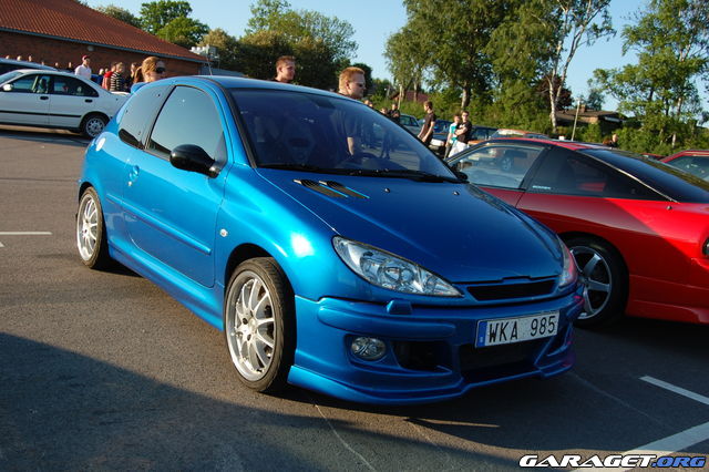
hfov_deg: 55.1
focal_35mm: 34
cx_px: 354
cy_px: 236
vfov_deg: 38.3
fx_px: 679
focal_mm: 23
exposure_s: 1/250
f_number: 8
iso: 200
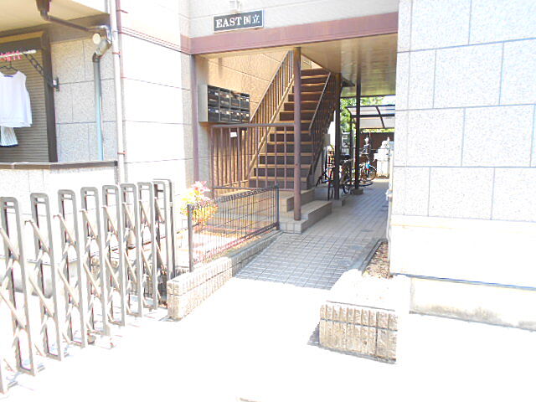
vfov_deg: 53.1
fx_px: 403
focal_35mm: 26
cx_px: 268
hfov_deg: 67.3
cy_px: 201
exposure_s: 1/250
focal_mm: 4.6
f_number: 3.2
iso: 200
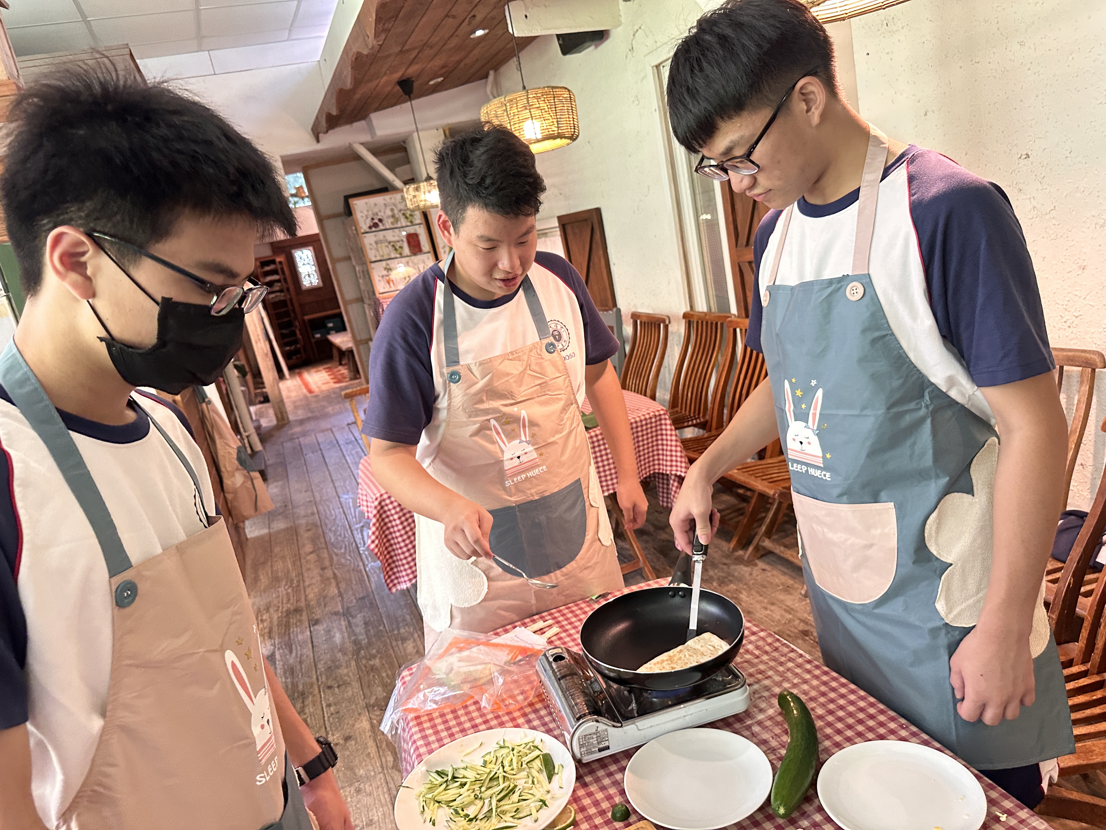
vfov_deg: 56.8
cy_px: 415
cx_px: 553
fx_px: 767
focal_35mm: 24
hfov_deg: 71.6
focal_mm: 6.86
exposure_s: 1/60
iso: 320
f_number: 1.78
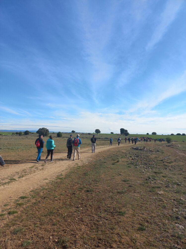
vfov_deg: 69.4
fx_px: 179
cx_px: 93
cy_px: 124
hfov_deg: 54.9
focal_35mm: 25
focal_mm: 4.6
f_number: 1.8
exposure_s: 1/769
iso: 25
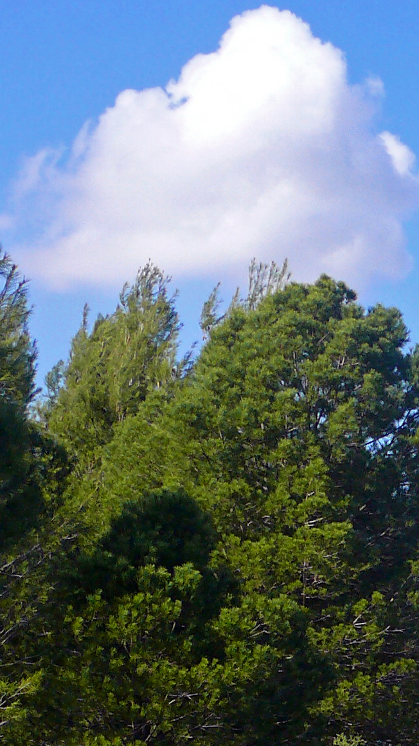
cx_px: 735
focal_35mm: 120
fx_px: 2370
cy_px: 741
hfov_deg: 9.6
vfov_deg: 17.5
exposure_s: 1/500
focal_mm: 7.4
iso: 100
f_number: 4.5
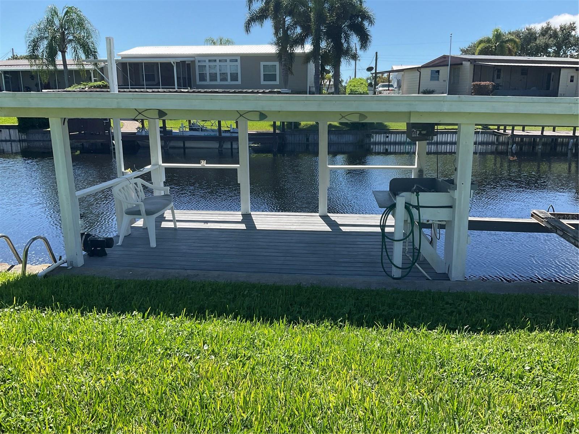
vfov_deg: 48.2
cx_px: 290
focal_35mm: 29
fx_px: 485
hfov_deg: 61.7
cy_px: 217
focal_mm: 3
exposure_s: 1/1035
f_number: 1.8
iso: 16
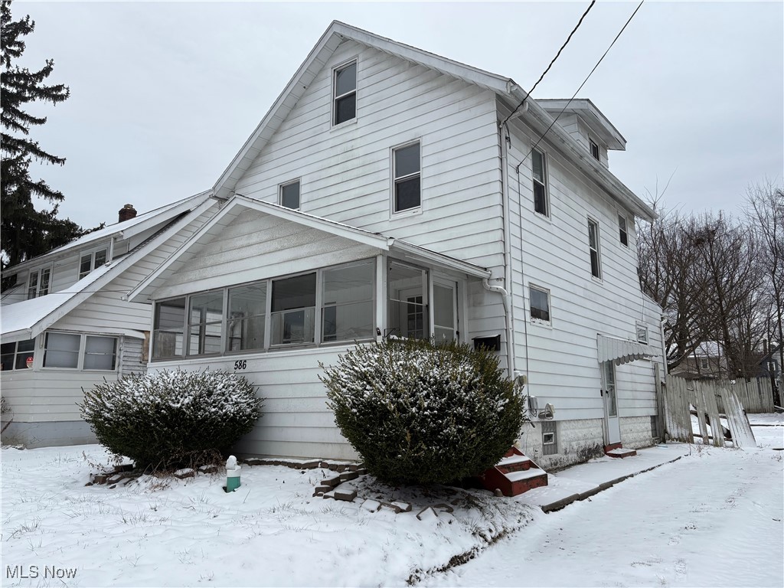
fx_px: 589
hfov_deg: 67.3
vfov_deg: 53.1
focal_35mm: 26
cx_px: 392
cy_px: 294
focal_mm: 5.96
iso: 50
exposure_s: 1/830
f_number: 1.6
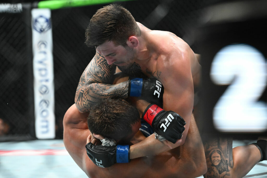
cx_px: 134
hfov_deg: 17.1
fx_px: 890
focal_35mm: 120
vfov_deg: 11.4
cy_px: 89
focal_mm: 120
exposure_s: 1/1600
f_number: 4
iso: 8000
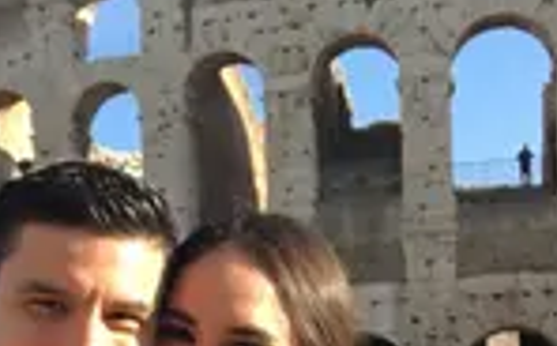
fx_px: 1349
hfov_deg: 23.3
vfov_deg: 14.4
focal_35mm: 89
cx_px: 218
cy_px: 346
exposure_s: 1/630
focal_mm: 2.65
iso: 32
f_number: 2.2
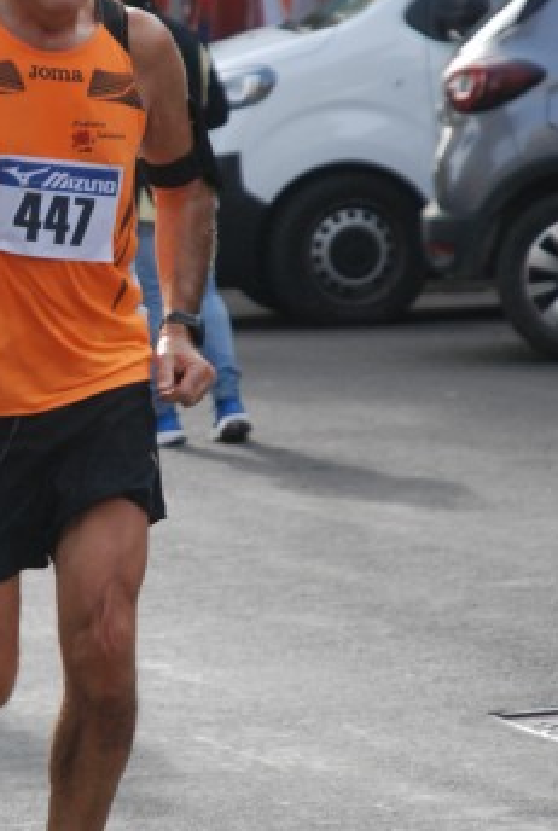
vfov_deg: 11.2
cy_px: 285
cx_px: 91
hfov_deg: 7.5
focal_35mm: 183
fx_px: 4233
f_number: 5.6
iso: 1000
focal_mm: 70
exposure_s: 1/800
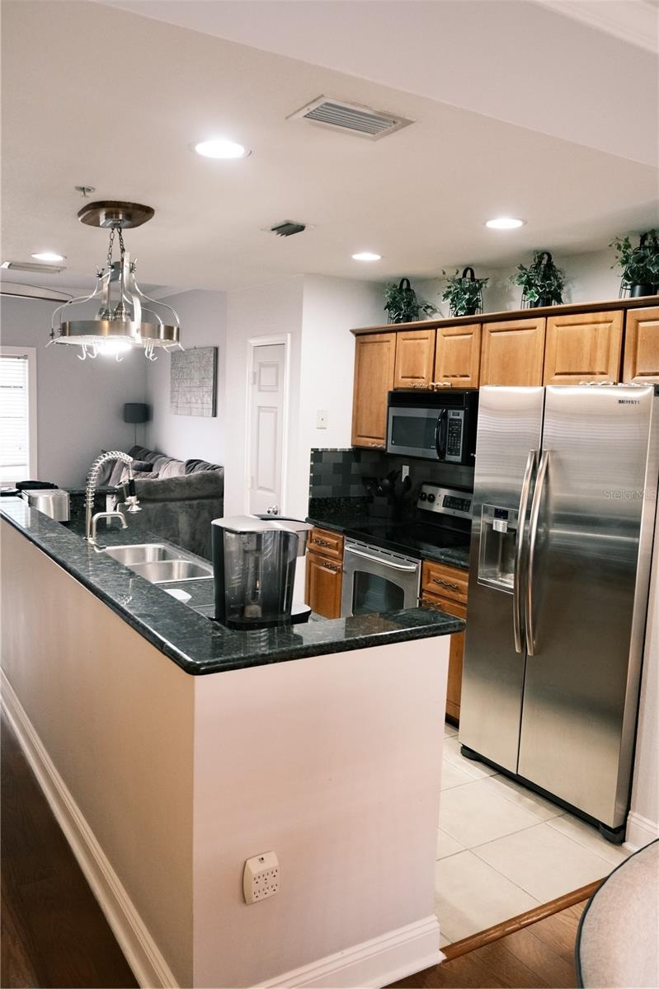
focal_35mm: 29
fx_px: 797
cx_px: 330
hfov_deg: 44.9
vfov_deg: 63.7
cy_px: 494
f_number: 4
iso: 2500
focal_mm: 19.2
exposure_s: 1/60
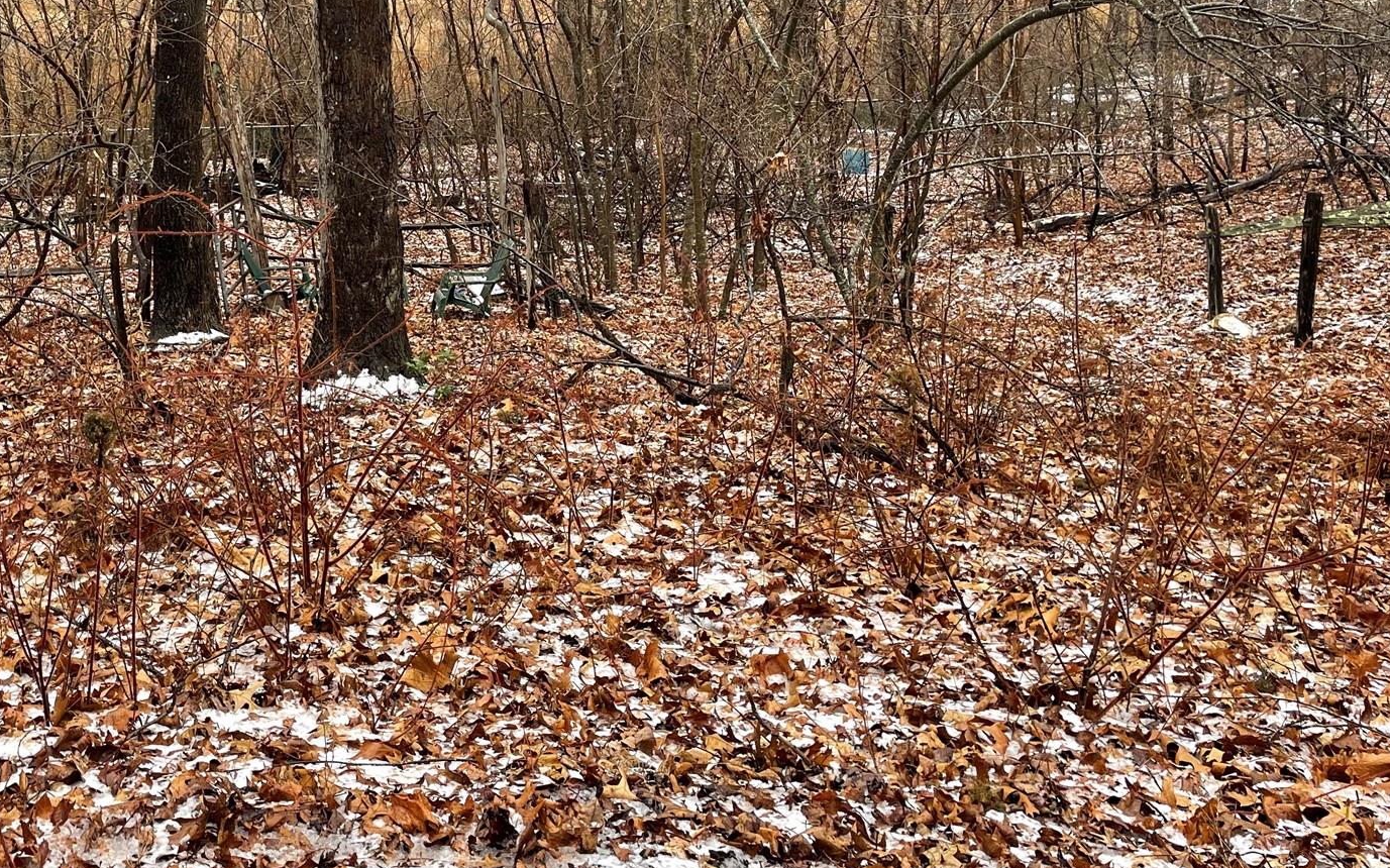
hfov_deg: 46.8
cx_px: 384
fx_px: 1553
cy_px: 123
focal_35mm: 41
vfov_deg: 30.2
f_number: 1.6
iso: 40
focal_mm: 4.2
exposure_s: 1/121
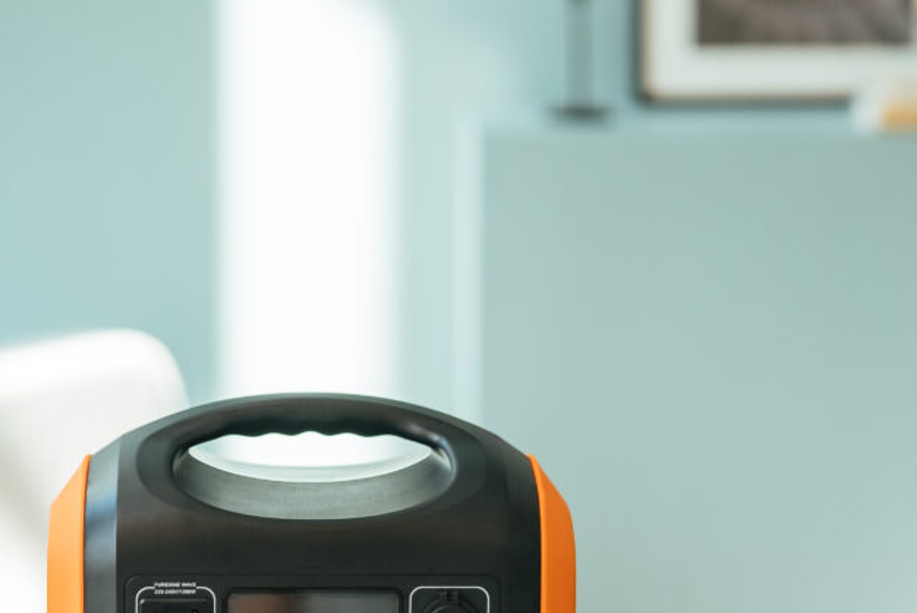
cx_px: 354
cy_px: 463
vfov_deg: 9.9
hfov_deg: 14.7
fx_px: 3542
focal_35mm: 139
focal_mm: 85
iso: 640
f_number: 2.2
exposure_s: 1/1600
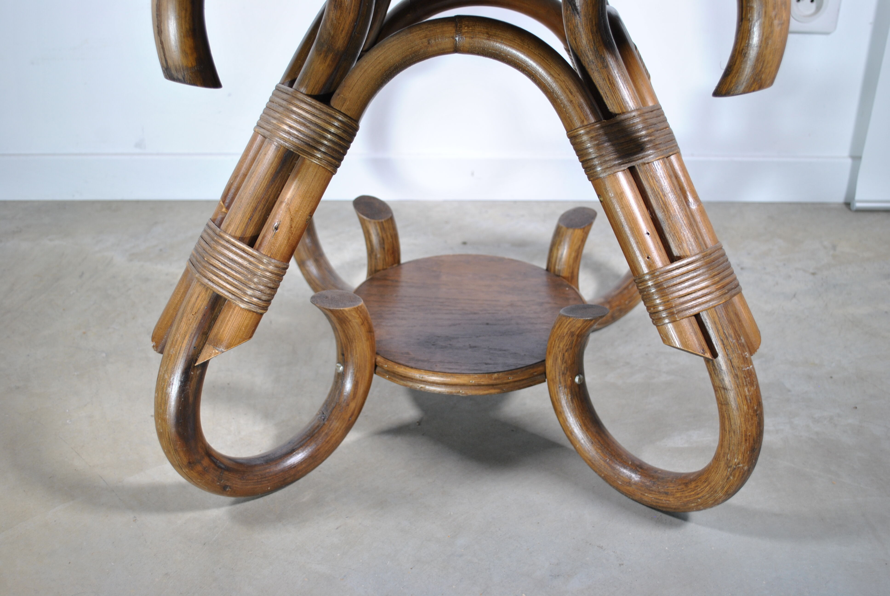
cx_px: 445
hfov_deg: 46.3
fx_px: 1040
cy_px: 298
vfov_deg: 32.0
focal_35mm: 42
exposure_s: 1/20
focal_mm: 28
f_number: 5
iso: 200
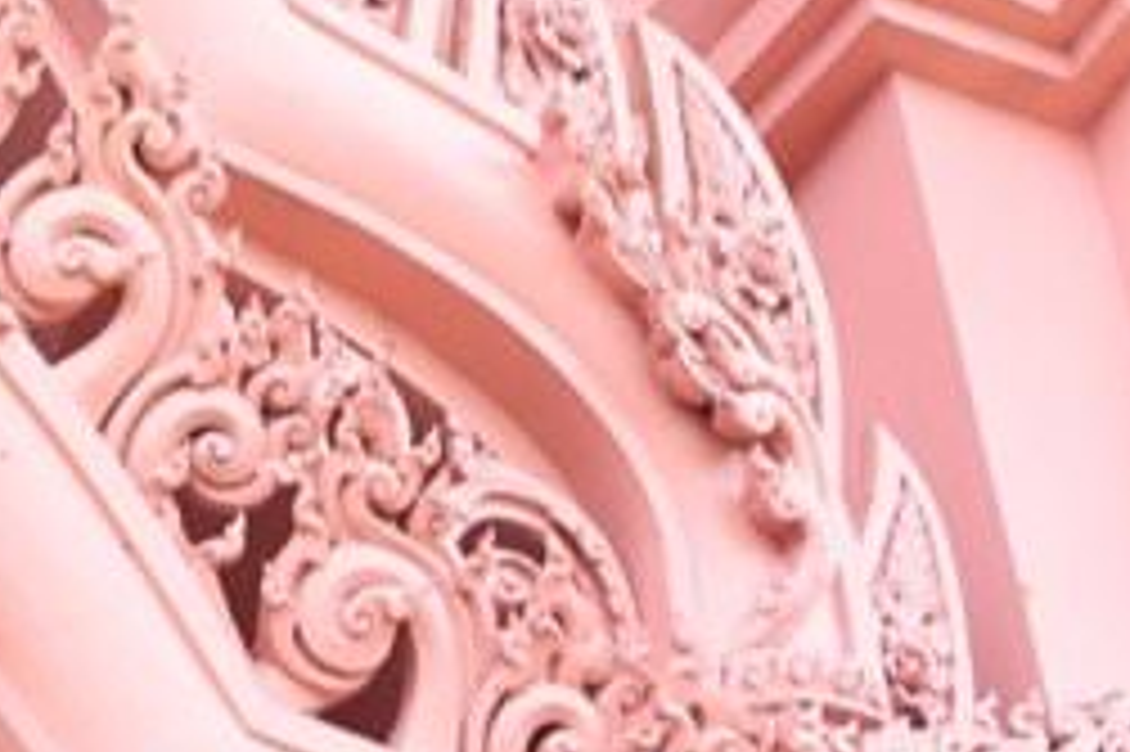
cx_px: -558
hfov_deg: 10.3
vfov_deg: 7.0
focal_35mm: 193
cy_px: -266
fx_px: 6041
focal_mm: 48.4
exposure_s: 1/160
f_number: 5
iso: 100
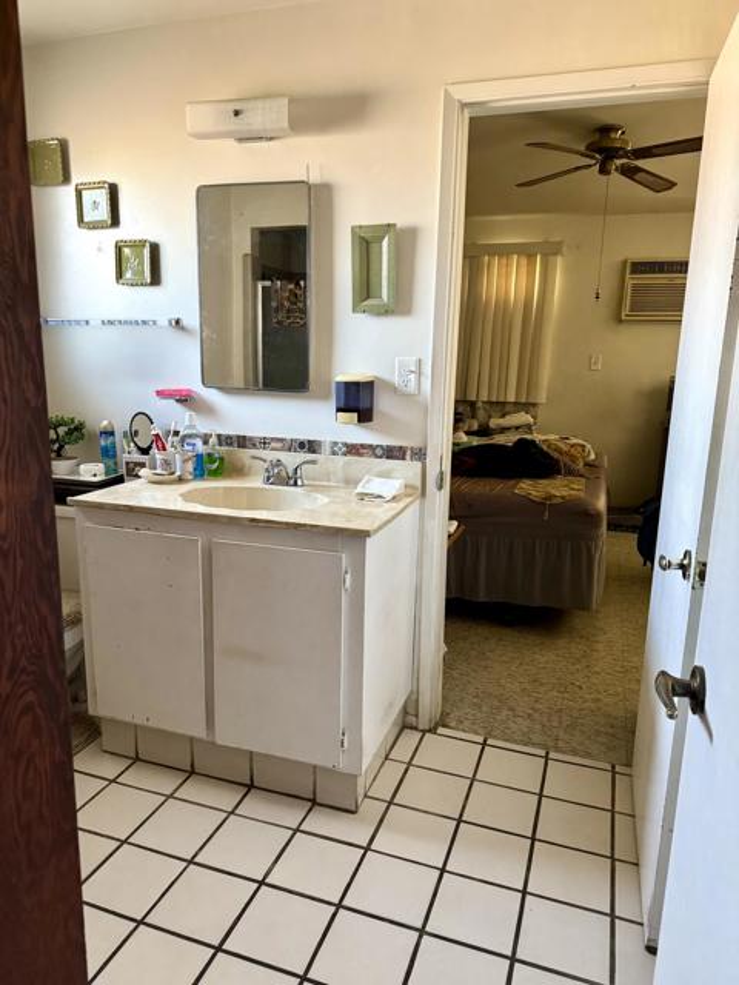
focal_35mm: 24
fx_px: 683
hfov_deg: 56.8
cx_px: 370
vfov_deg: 71.6
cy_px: 492
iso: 400
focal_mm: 6.76
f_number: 1.78
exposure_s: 1/60
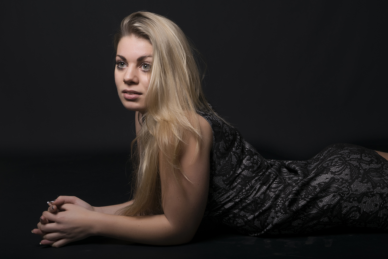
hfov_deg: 29.2
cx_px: 194
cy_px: 130
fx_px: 744
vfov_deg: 19.7
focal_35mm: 69
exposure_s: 1/200
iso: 100
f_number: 11
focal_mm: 46
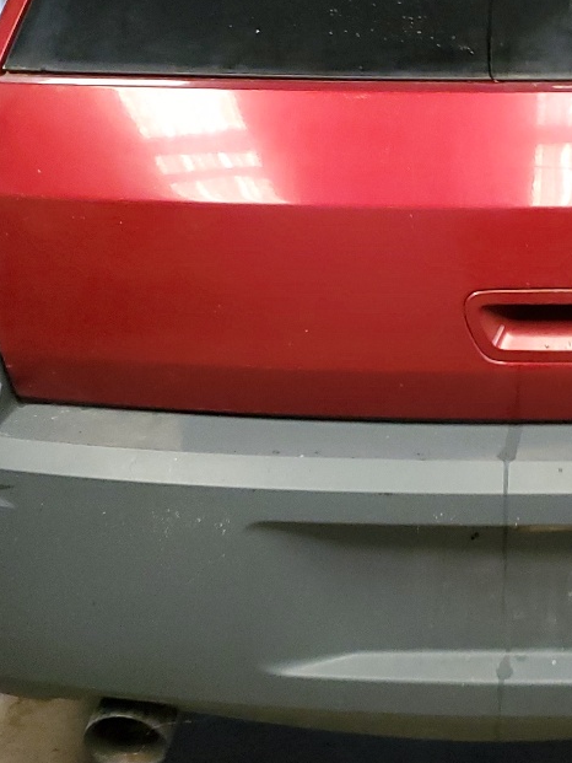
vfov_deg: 28.8
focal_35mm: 67
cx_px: 549
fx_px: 1476
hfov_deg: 21.3
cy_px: 270
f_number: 1.5
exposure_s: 1/40
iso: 318
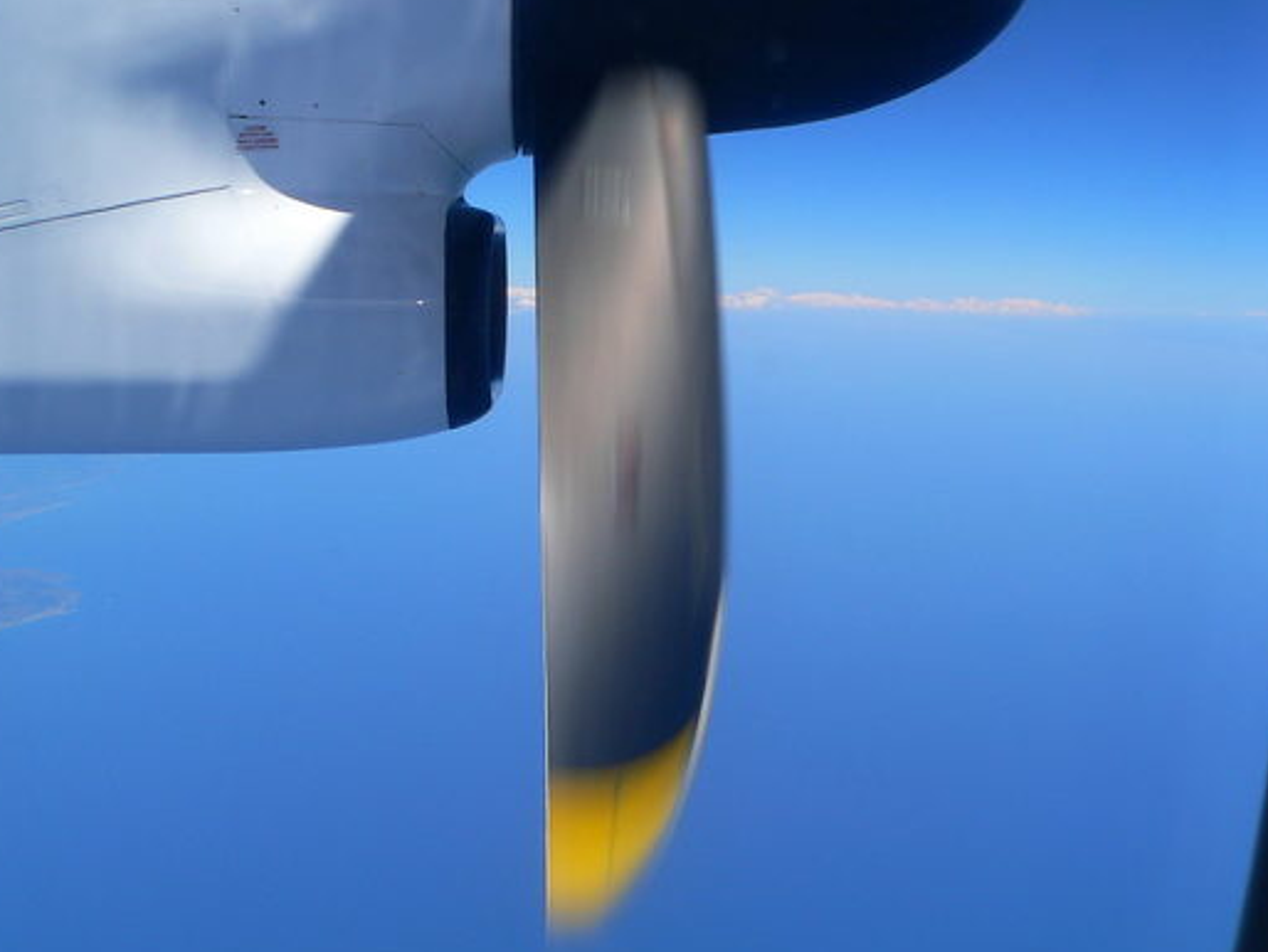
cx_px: 664
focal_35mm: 42
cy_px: 515
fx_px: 1539
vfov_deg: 34.4
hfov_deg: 44.8
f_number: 5.2
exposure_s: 1/500
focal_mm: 6
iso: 80
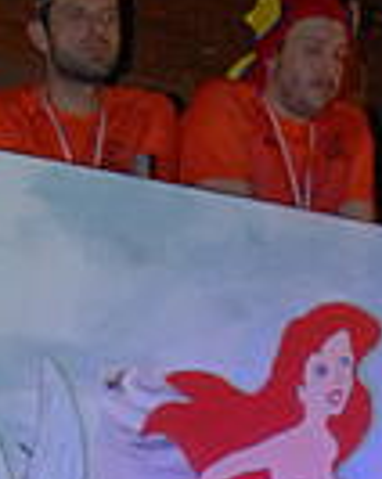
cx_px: 458
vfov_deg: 10.5
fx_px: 2592
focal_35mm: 183
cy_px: 501
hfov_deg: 8.3
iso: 500
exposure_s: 1/60
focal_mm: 24
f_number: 6.3
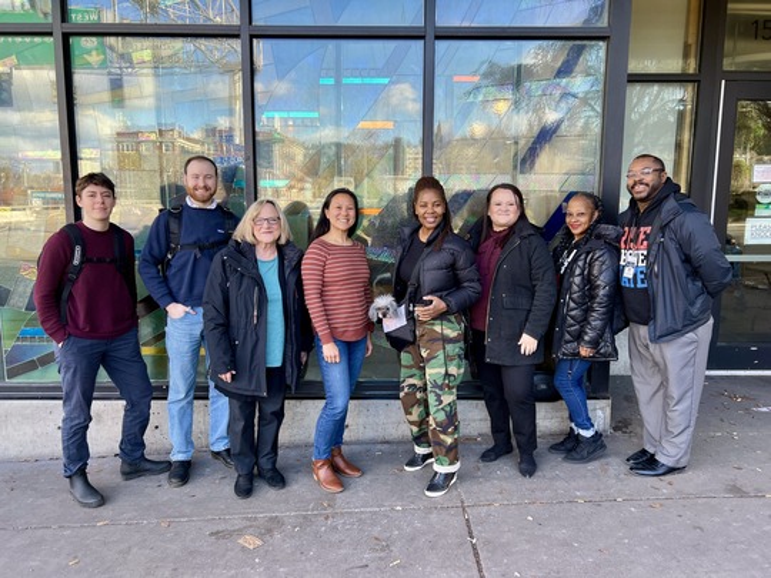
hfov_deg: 67.3
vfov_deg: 53.1
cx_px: 386
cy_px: 289
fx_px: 579
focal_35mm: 26
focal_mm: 5.7
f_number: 1.5
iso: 40
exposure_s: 1/169
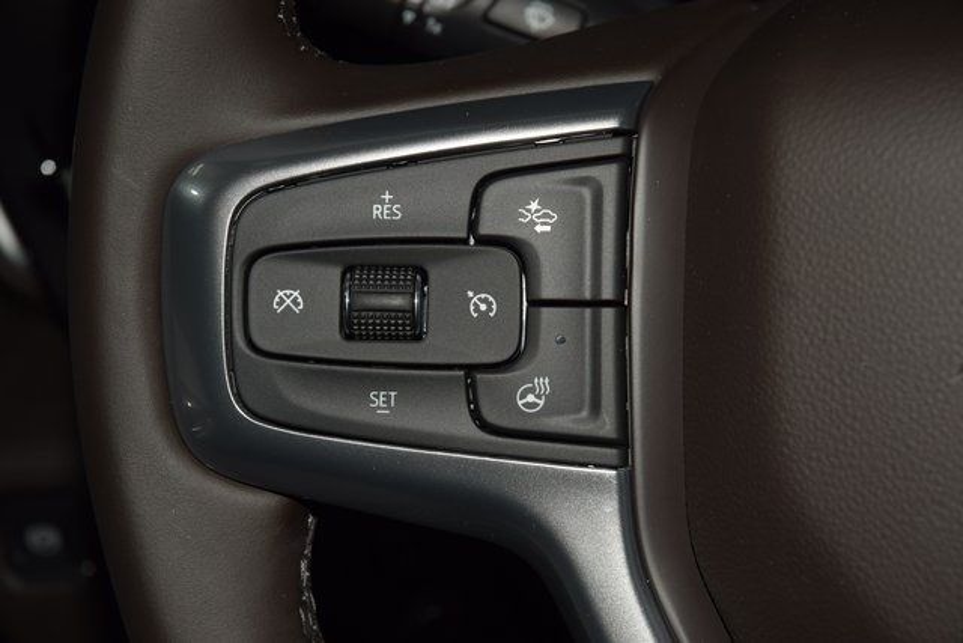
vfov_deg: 13.0
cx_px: 482
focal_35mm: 105
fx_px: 2809
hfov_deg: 19.5
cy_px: 322
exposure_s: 1/125
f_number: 8
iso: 100
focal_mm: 70
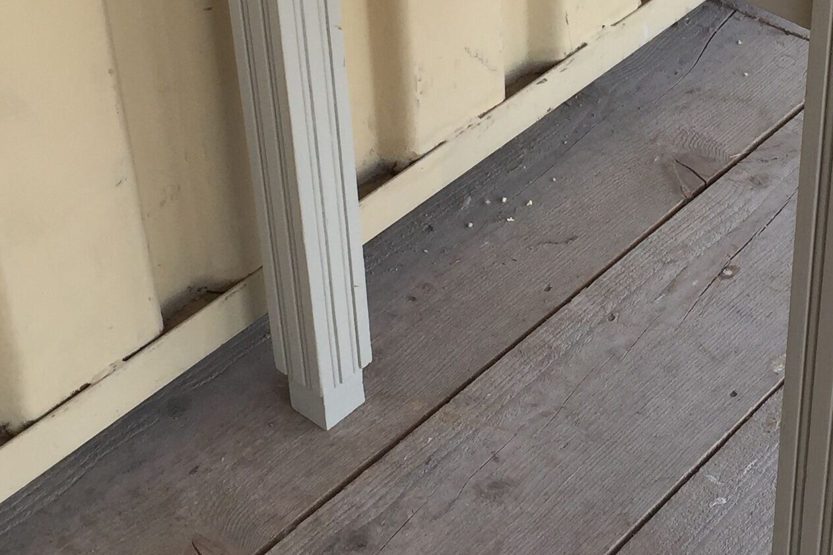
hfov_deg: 25.5
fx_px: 1804
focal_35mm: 78
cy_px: 36
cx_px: 670
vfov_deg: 17.2
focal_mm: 4.15
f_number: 2.2
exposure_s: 1/276
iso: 32
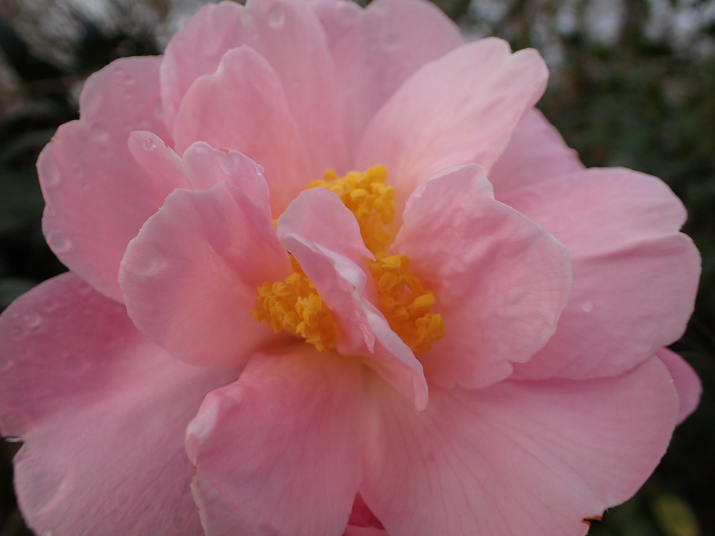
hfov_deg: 60.0
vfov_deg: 46.8
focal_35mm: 30
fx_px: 620
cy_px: 268
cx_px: 358
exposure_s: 1/800
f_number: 2.3
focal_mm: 5.5
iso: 100
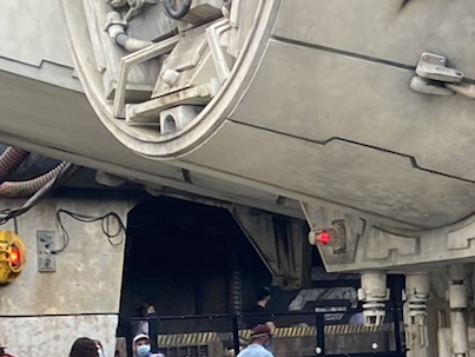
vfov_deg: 12.8
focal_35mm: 116
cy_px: 242
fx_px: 1593
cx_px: 992
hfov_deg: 13.9
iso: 80
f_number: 1.8
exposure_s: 1/122
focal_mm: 4.25
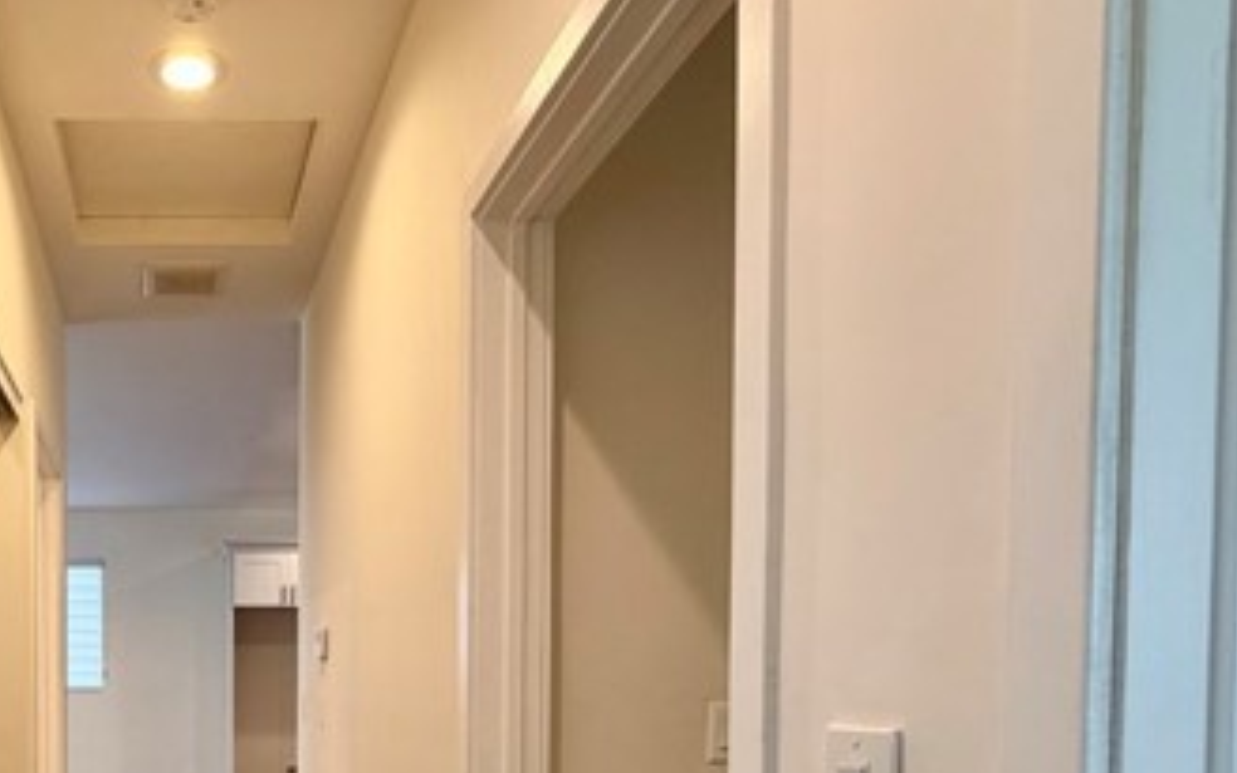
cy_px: 713
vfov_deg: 39.6
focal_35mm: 29
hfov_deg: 57.9
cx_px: 189
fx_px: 978
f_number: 2.2
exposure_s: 1/120
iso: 160
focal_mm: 2.22
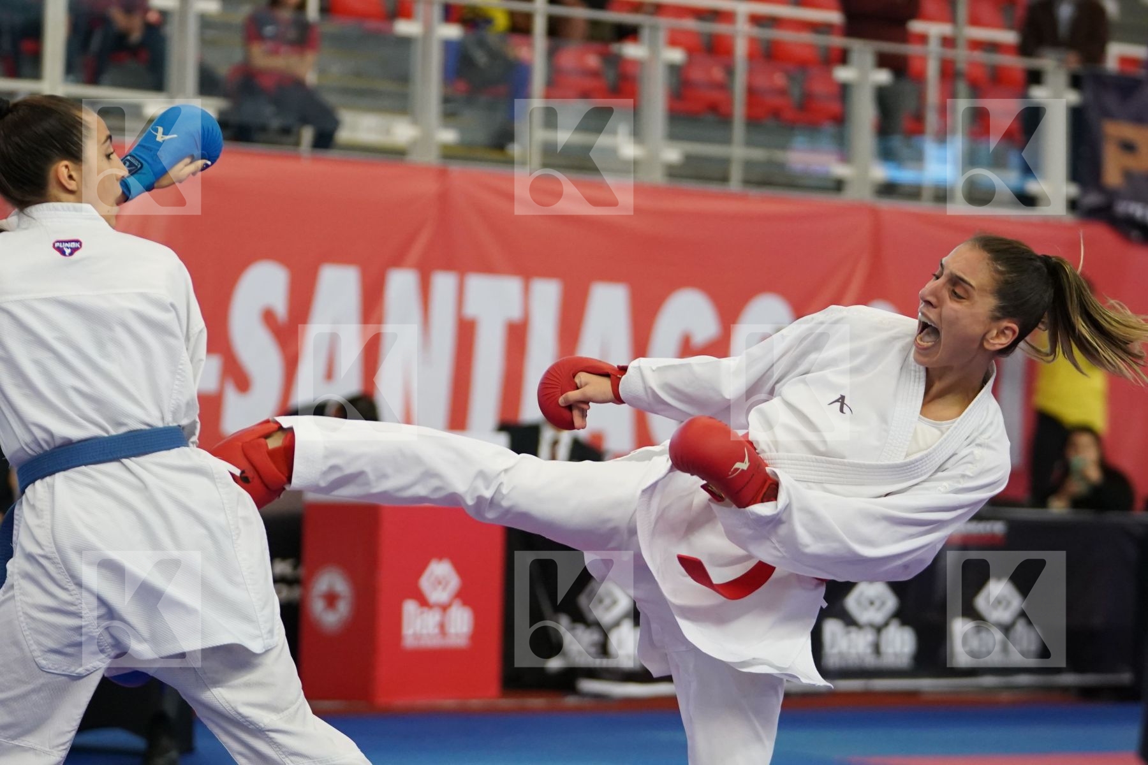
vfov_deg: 9.5
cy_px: 382
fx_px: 4592
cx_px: 574
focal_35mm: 144
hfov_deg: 14.3
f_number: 2.8
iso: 2500
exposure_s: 1/1000
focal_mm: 96
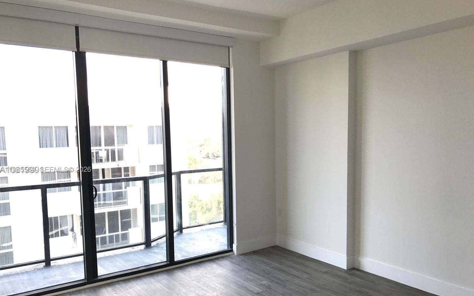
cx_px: 237
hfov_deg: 62.9
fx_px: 387
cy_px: 170
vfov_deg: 41.7
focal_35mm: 30
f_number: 1.8
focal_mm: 3.99
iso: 32
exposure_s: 1/120
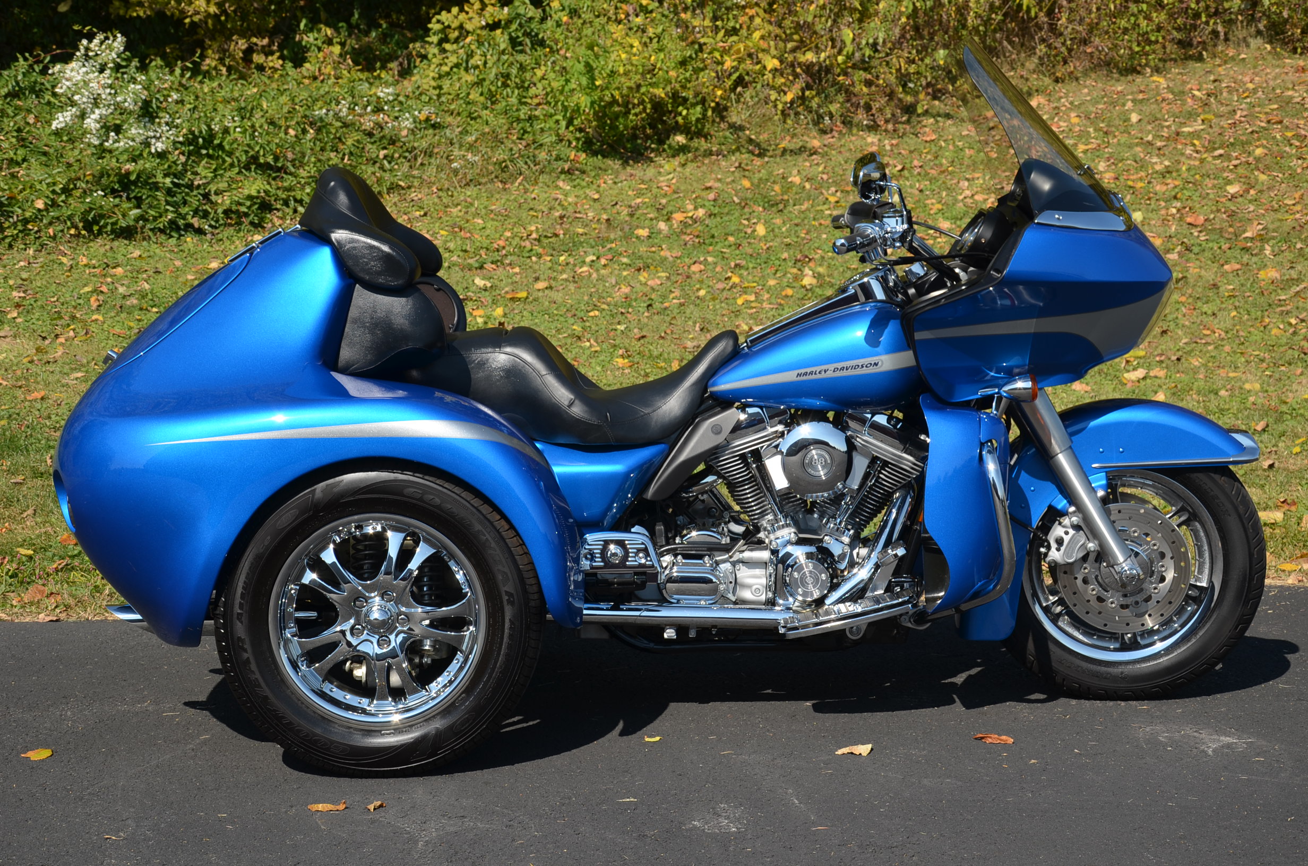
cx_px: 654
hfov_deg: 28.1
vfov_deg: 18.8
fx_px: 2611
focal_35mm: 72
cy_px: 433
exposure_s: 1/250
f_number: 8
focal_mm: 48
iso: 110
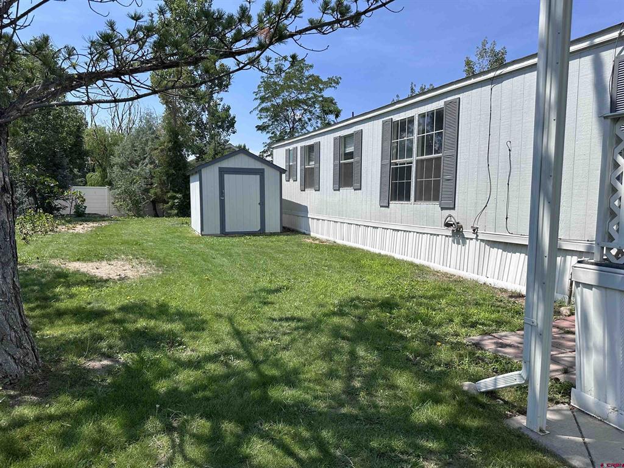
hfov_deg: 71.6
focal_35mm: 24
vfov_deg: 56.8
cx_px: 312
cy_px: 234
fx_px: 433
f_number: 1.78
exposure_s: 1/5000
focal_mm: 6.86
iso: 80
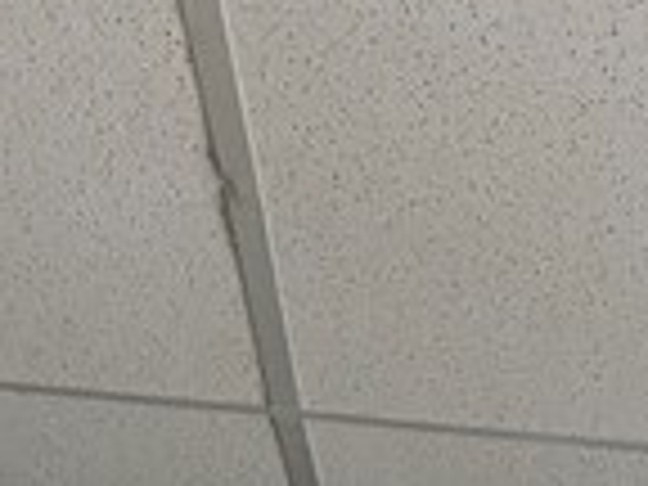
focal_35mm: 171
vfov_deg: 7.3
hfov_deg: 10.0
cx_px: 1616
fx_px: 3201
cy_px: 1620
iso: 320
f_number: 1.78
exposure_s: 1/60
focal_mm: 6.76
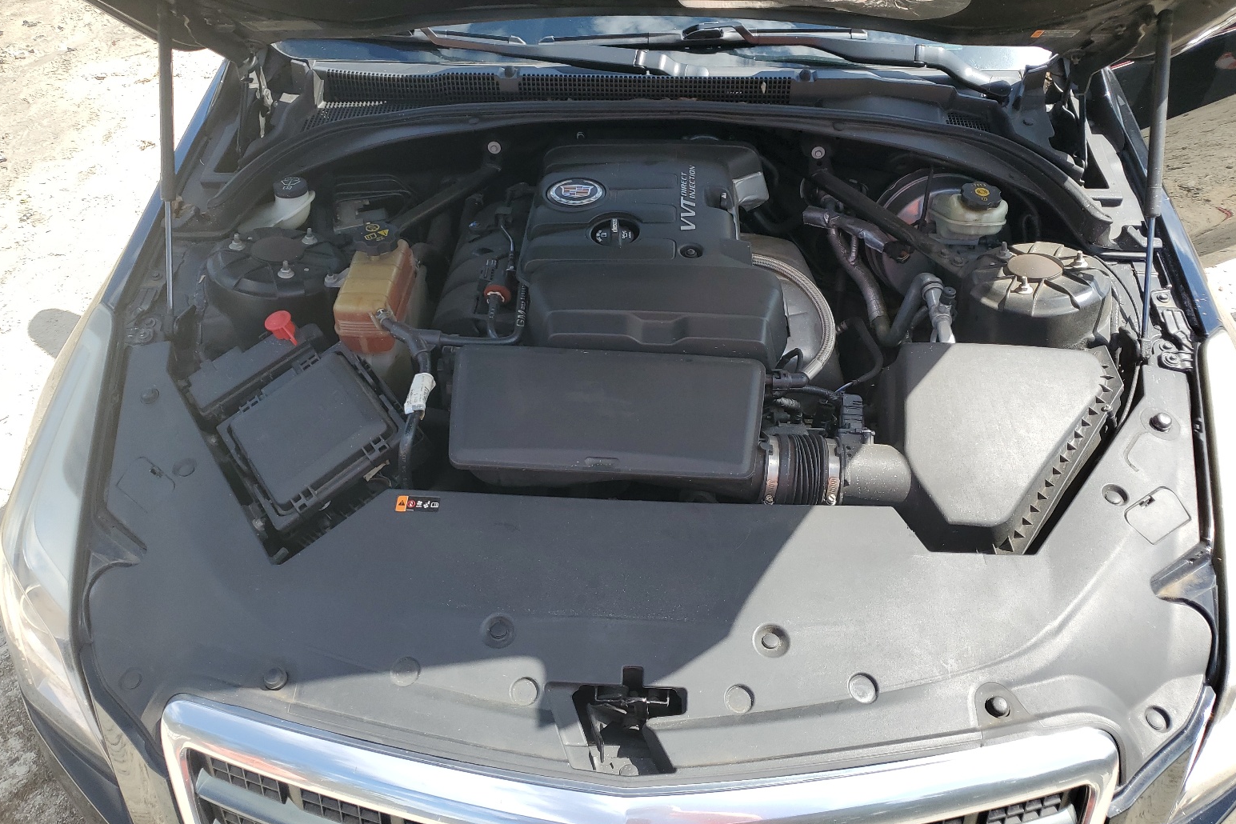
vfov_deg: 46.3
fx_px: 961
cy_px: 350
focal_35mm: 28
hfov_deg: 65.5
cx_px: 617
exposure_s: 1/1111
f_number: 1.5
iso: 50
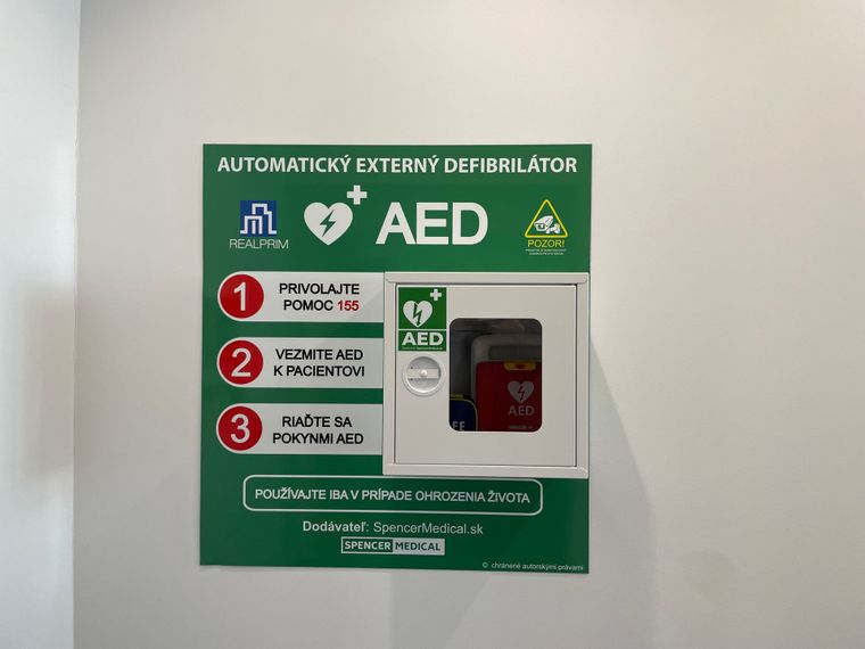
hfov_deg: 67.3
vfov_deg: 53.1
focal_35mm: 26
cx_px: 432
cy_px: 324
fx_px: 650
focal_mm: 4.2
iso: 125
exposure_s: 1/100
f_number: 1.6
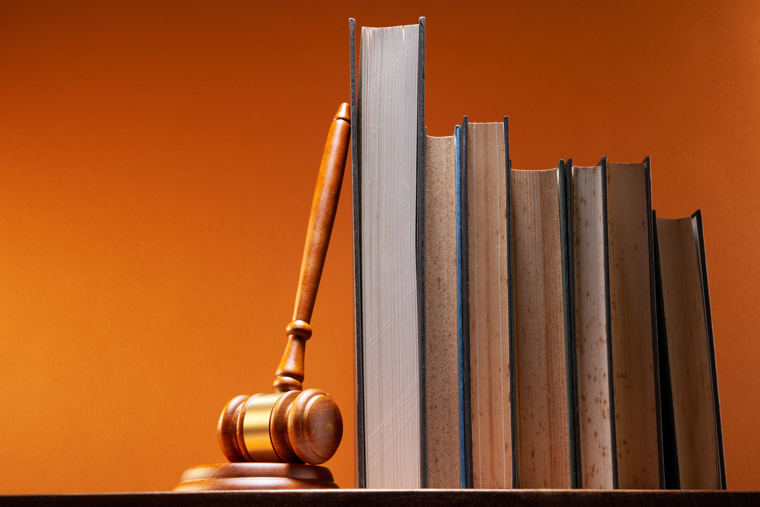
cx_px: 380
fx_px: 1224
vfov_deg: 23.4
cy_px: 254
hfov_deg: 34.5
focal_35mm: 58
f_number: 13
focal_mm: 58
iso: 125
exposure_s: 1/60
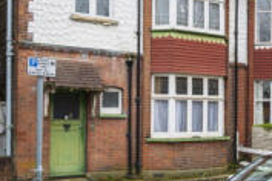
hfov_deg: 37.1
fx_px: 395
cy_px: 61
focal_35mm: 52
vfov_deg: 25.7
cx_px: 201
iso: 400
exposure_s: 1/60
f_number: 8
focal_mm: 19.5
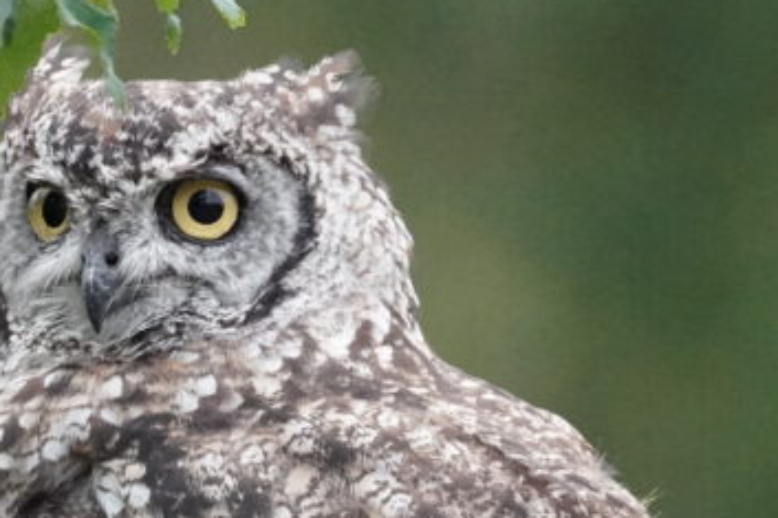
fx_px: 37627
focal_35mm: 1742
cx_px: 485
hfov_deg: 1.2
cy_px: 616
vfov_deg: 0.8
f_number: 6.3
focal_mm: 400
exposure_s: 1/2000
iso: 5000
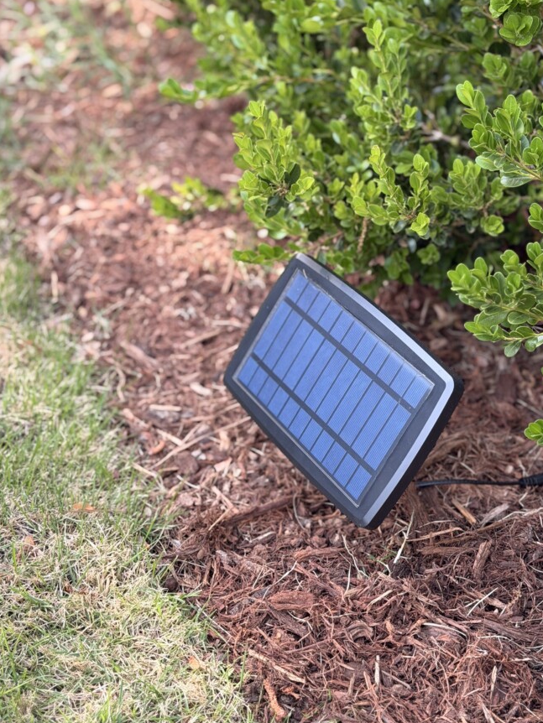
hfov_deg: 25.7
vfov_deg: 33.8
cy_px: 334
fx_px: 1192
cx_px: 304
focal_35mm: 57
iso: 50
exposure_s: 1/121
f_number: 1.78
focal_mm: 6.76
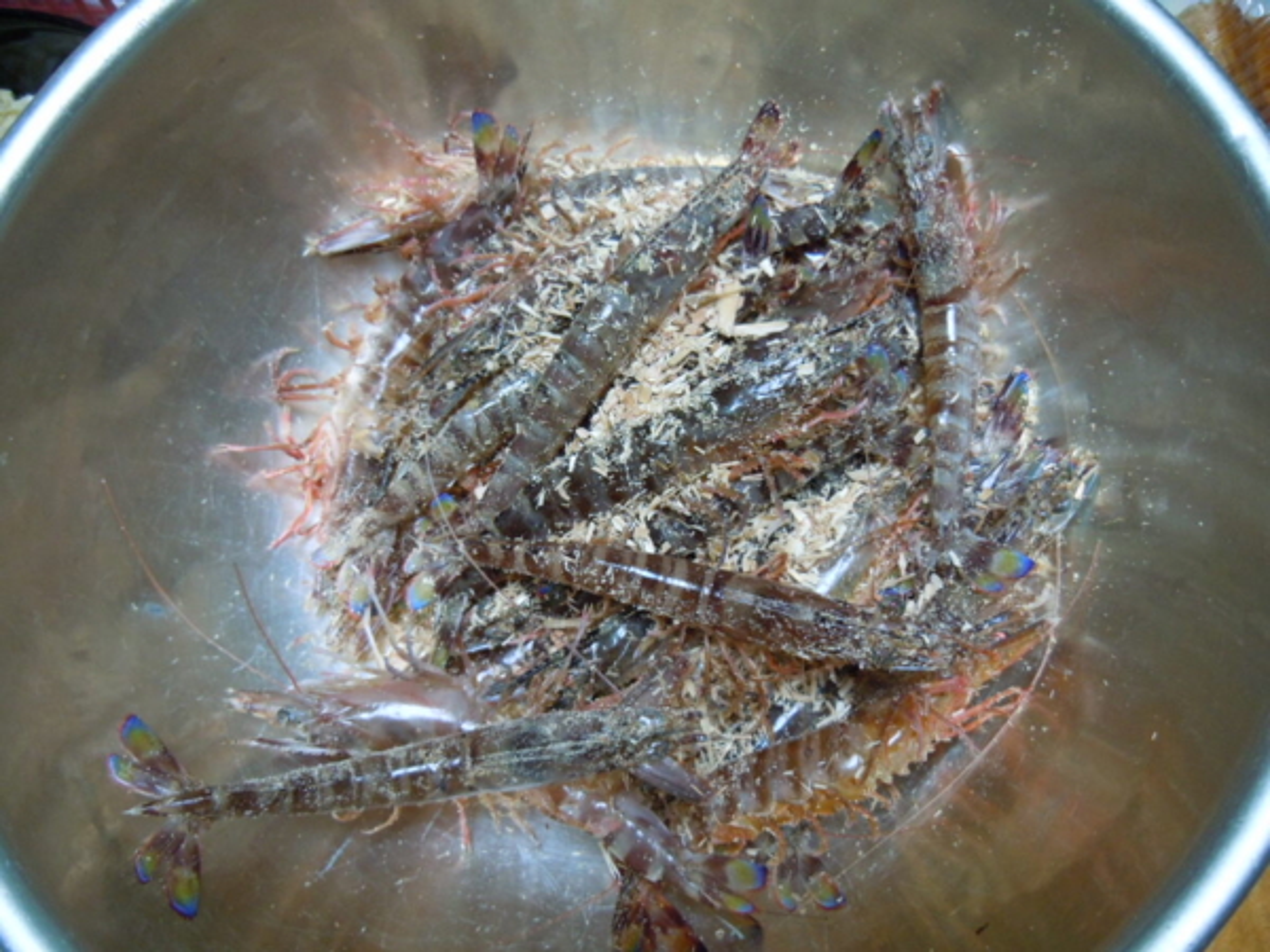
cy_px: 476
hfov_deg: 54.0
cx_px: 635
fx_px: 1247
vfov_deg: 41.8
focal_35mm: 34
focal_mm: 6.2
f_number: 3.6
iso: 400
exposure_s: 1/10
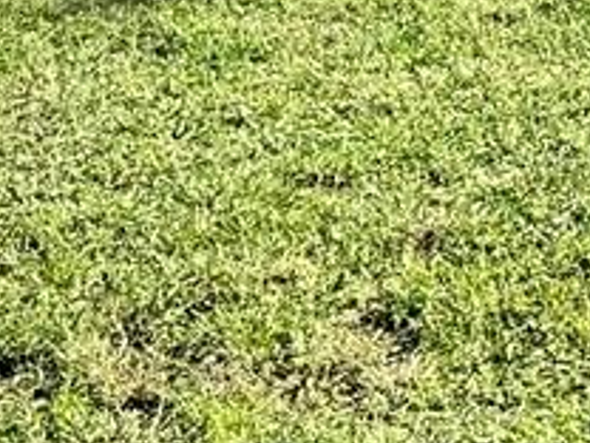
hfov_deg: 9.5
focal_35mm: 185
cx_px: 1441
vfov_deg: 7.0
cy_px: -974
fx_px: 3153
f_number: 1.78
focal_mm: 6.86
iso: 80
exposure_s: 1/3413
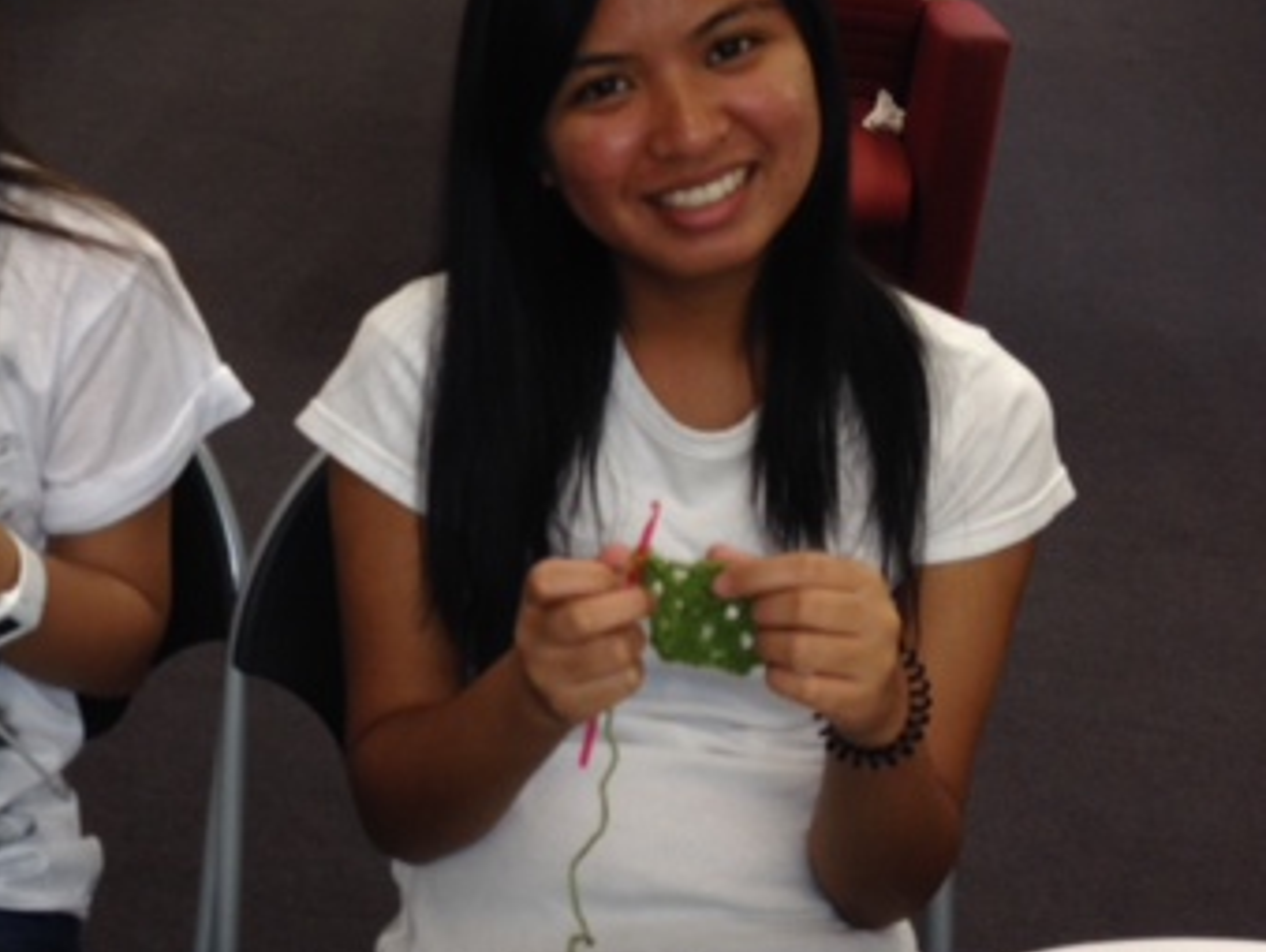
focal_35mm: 66
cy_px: 441
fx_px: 2416
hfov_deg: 28.7
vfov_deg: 22.3
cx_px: 258
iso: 50
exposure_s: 1/20
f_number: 2.4
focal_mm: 4.28
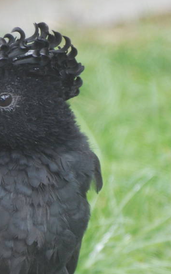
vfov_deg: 2.2
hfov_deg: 1.4
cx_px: -11
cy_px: 185
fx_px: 7037
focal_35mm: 944
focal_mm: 220
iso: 400
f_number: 5.3
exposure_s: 1/100
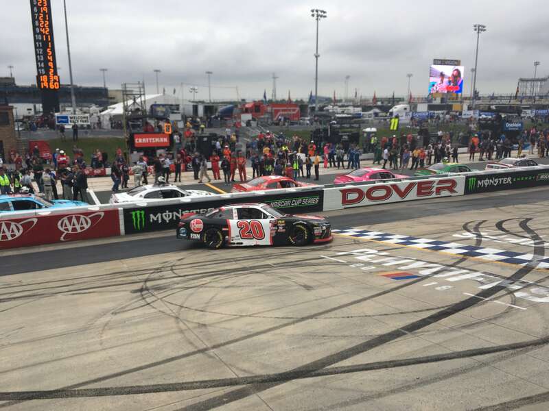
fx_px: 460
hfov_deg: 61.7
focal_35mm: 29
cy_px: 206
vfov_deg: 48.2
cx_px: 274
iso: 25
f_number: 2.2
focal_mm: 4.15
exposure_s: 1/386
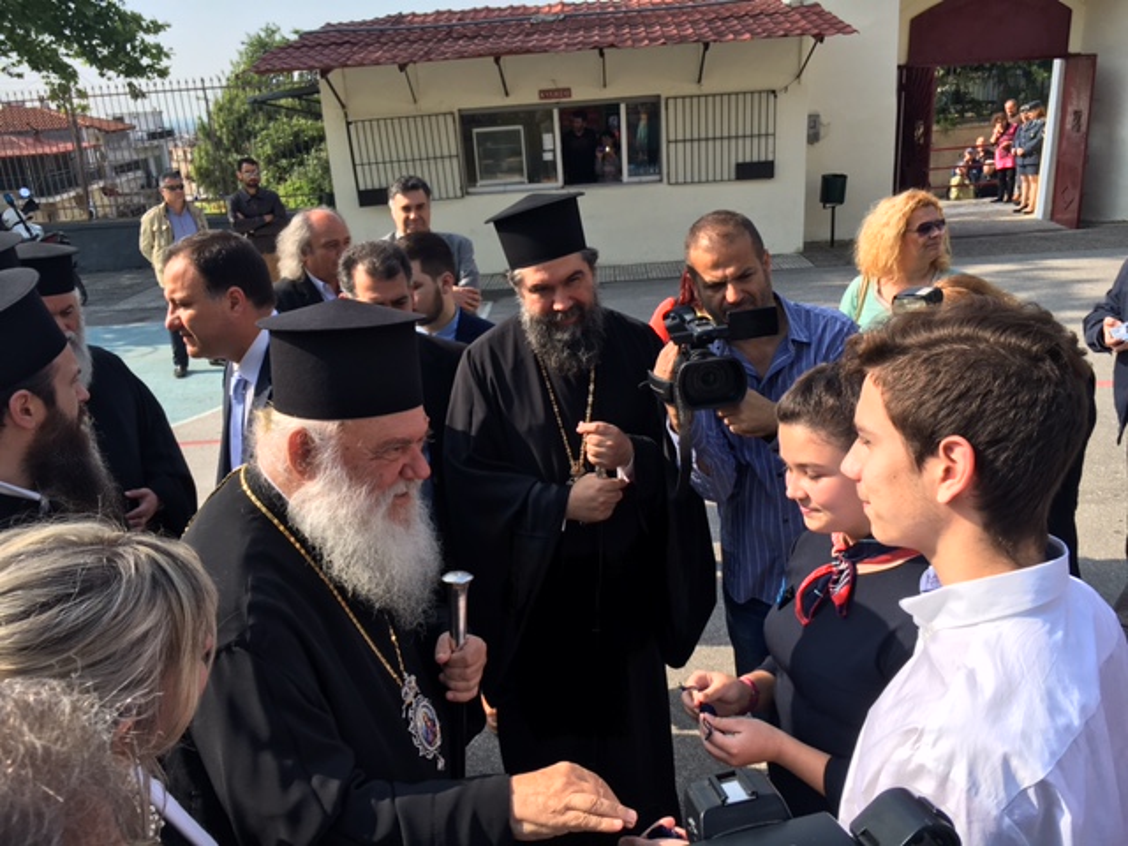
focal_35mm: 29
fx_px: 945
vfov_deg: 48.2
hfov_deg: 61.7
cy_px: 423
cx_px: 564
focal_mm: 4.15
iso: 25
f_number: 2.2
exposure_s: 1/884
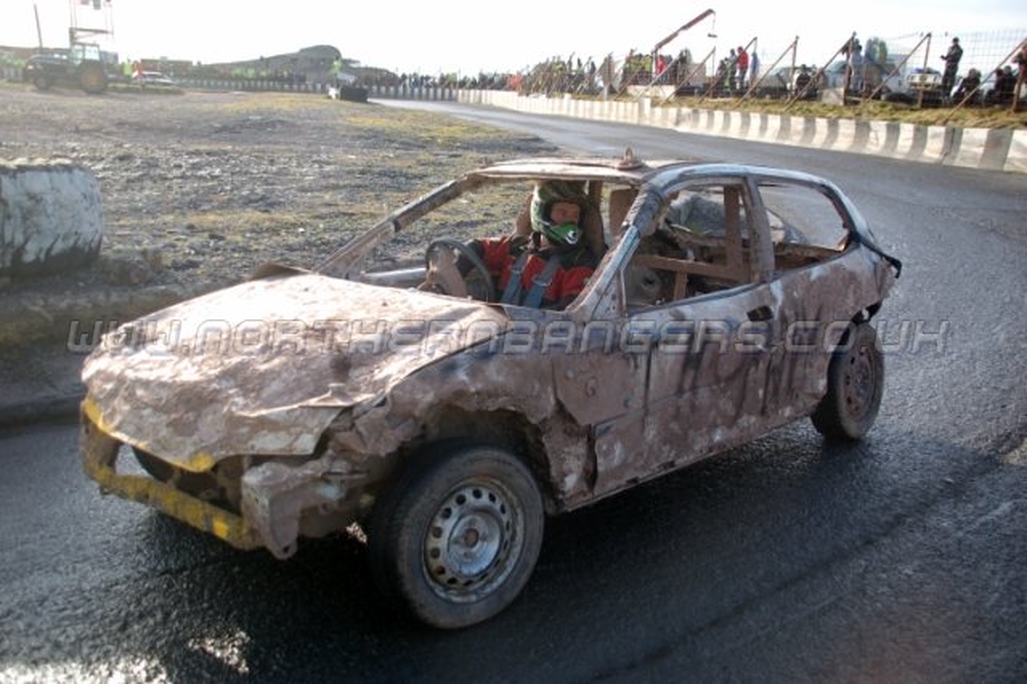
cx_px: 514
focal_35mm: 33
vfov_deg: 39.9
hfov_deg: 57.2
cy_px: 342
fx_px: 941
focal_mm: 22
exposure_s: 1/500
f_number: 4
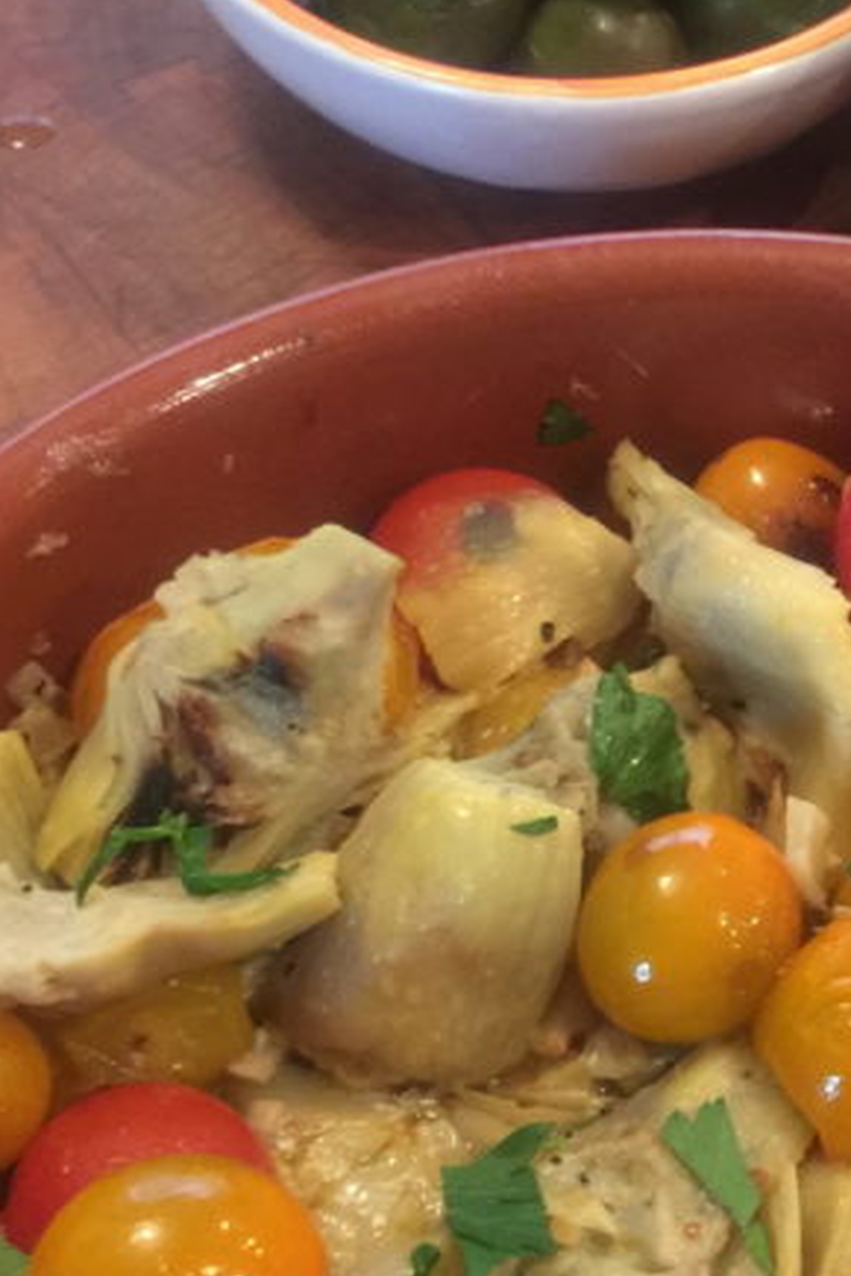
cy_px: 854
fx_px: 2517
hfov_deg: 18.8
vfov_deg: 28.3
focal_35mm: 71
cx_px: 816
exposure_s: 1/15
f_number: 2.2
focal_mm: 4.15
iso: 125
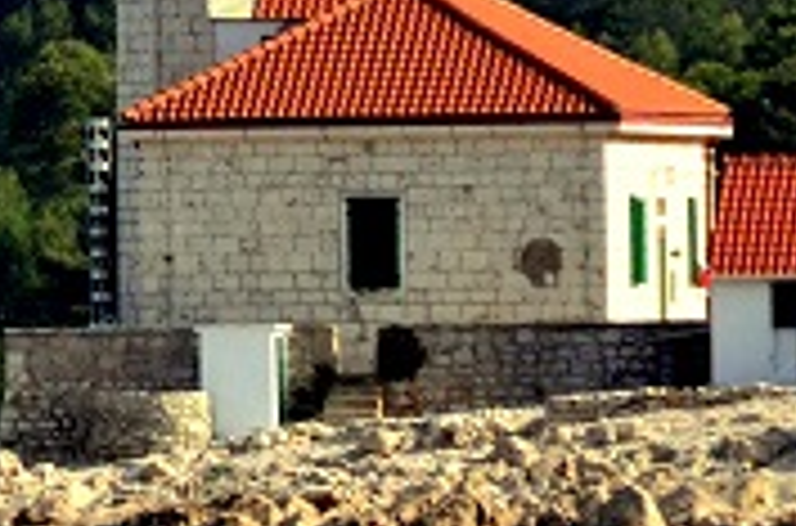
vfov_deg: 0.8
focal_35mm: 1648
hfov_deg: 1.3
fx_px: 36337
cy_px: -223
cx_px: -488
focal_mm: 195
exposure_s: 1/8000
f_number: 5.3
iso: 1400
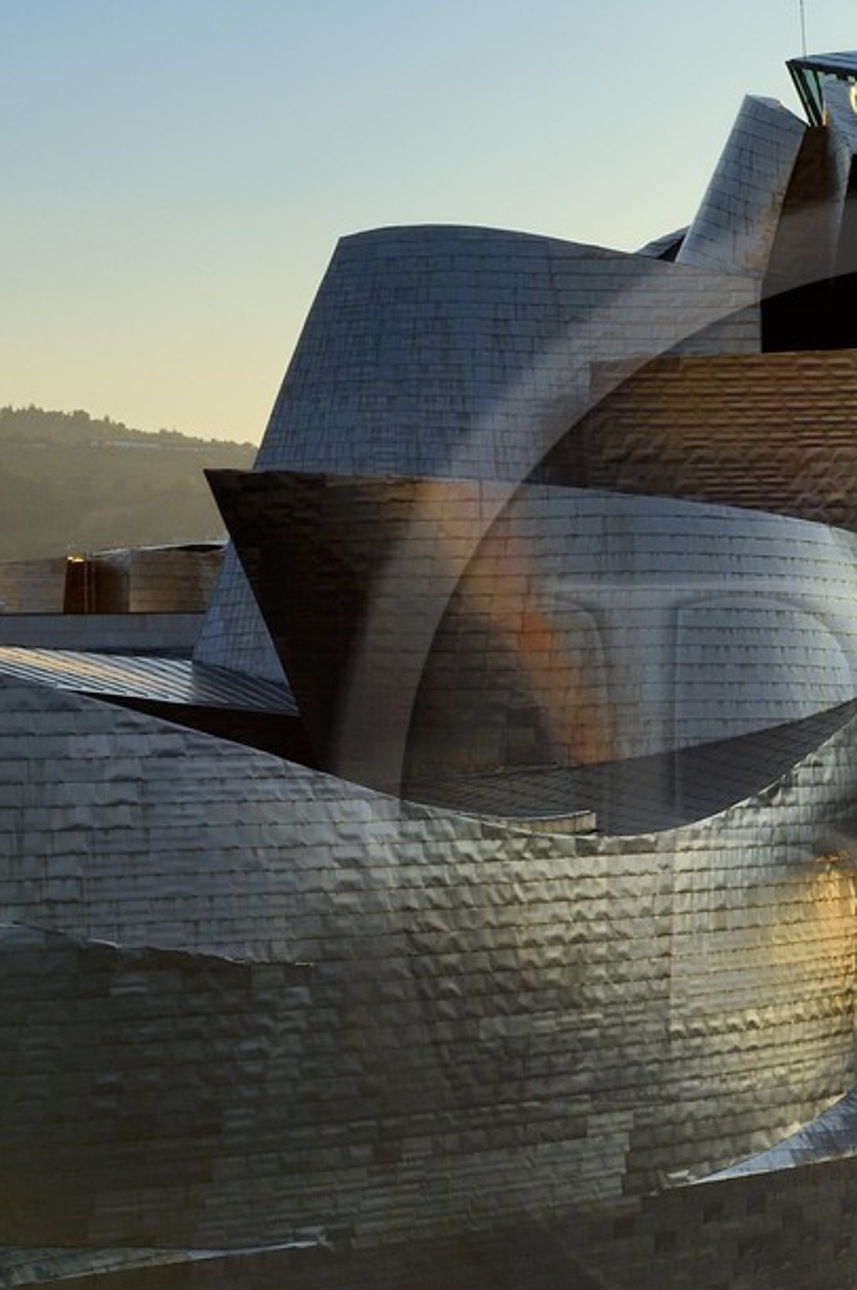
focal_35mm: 110
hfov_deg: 12.2
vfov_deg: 18.6
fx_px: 3937
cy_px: 845
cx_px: 979
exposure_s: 1/200
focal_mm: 42
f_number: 14
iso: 200
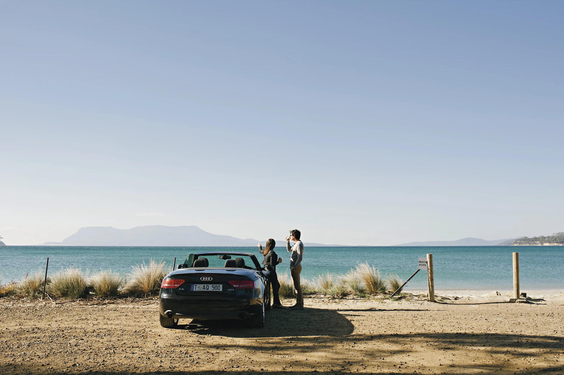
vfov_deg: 37.8
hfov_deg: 54.5
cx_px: 282
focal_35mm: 35
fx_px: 548
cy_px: 188
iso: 250
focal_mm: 35
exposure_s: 1/640
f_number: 9
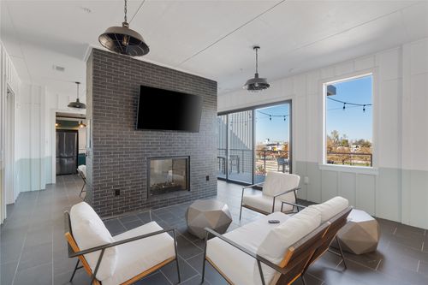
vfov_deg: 73.7
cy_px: 142
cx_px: 214
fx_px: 190
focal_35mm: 16
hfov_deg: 96.8
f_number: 8
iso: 500
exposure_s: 1/6
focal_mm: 16
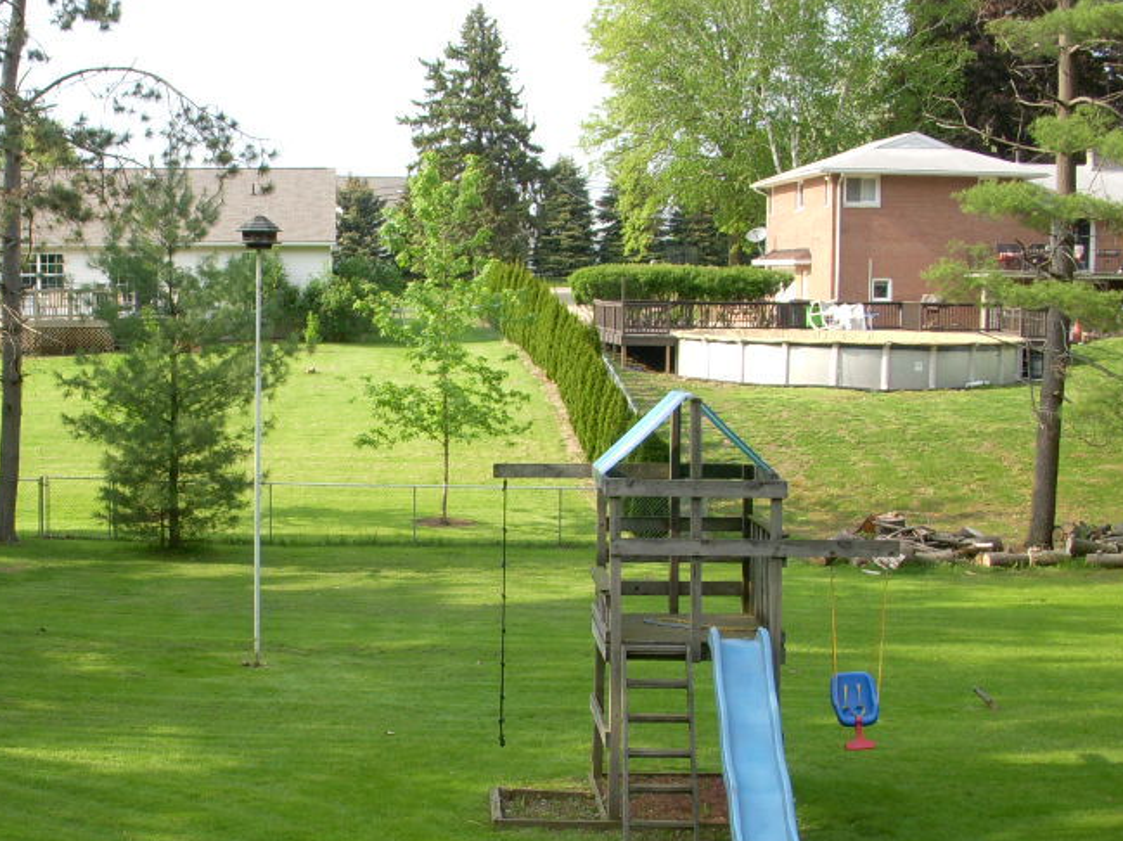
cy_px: 554
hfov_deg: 31.7
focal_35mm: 60
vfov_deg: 24.3
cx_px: 311
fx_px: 1945
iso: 100
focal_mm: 6.3
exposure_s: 1/250
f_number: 3.3
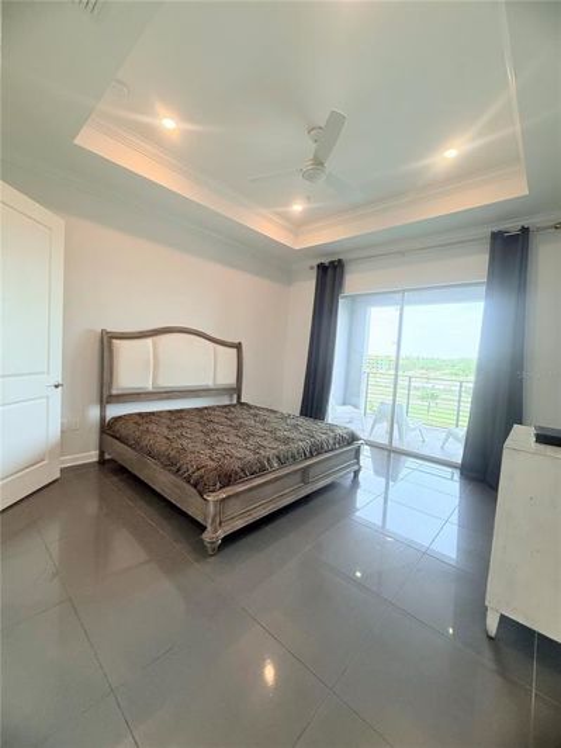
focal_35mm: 14
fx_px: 303
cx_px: 280
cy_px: 374
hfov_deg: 85.7
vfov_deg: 102.1
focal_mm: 2.22
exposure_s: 1/120
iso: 200
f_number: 2.2
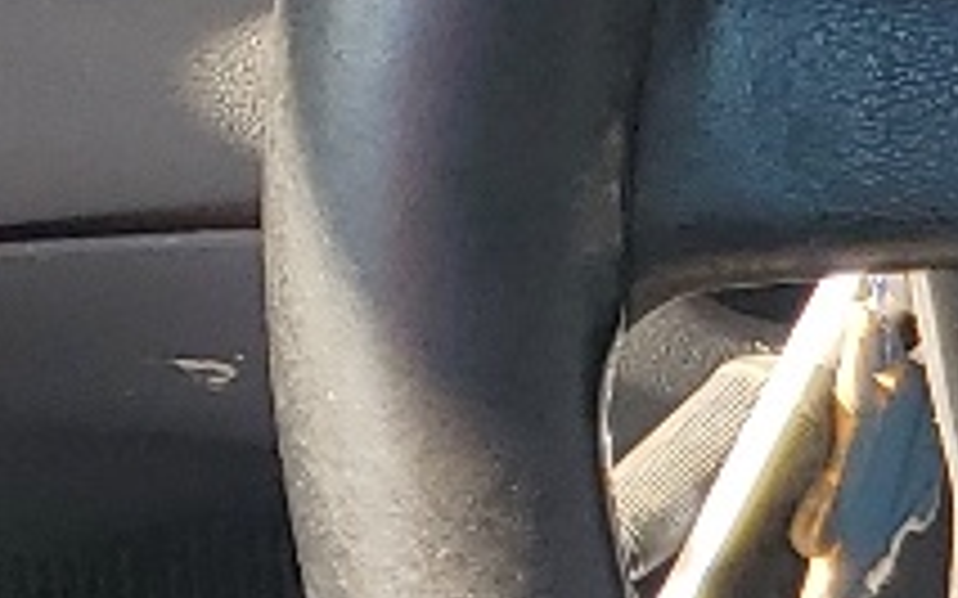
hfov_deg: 9.3
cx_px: 2154
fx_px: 5403
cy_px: 679
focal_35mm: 207
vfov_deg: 6.3
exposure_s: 1/345
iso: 50
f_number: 1.5
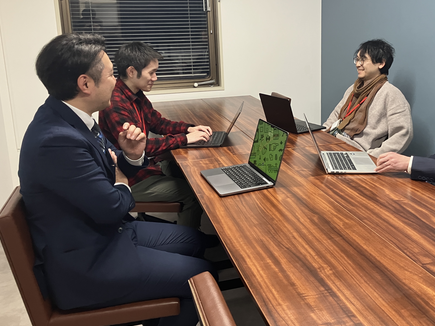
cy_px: 123
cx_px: 275
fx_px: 452
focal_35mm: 36
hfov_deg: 50.8
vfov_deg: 39.4
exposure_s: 1/50
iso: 160
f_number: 1.8
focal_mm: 3.99
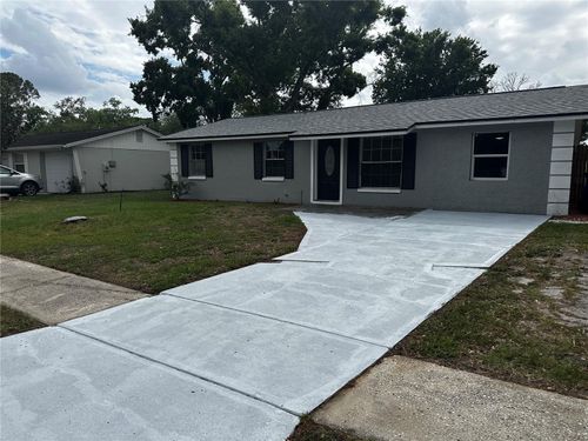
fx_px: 408
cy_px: 220
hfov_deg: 71.6
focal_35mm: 24
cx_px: 294
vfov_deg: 56.8
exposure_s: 1/5848
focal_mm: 6.86
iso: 80
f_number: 1.78
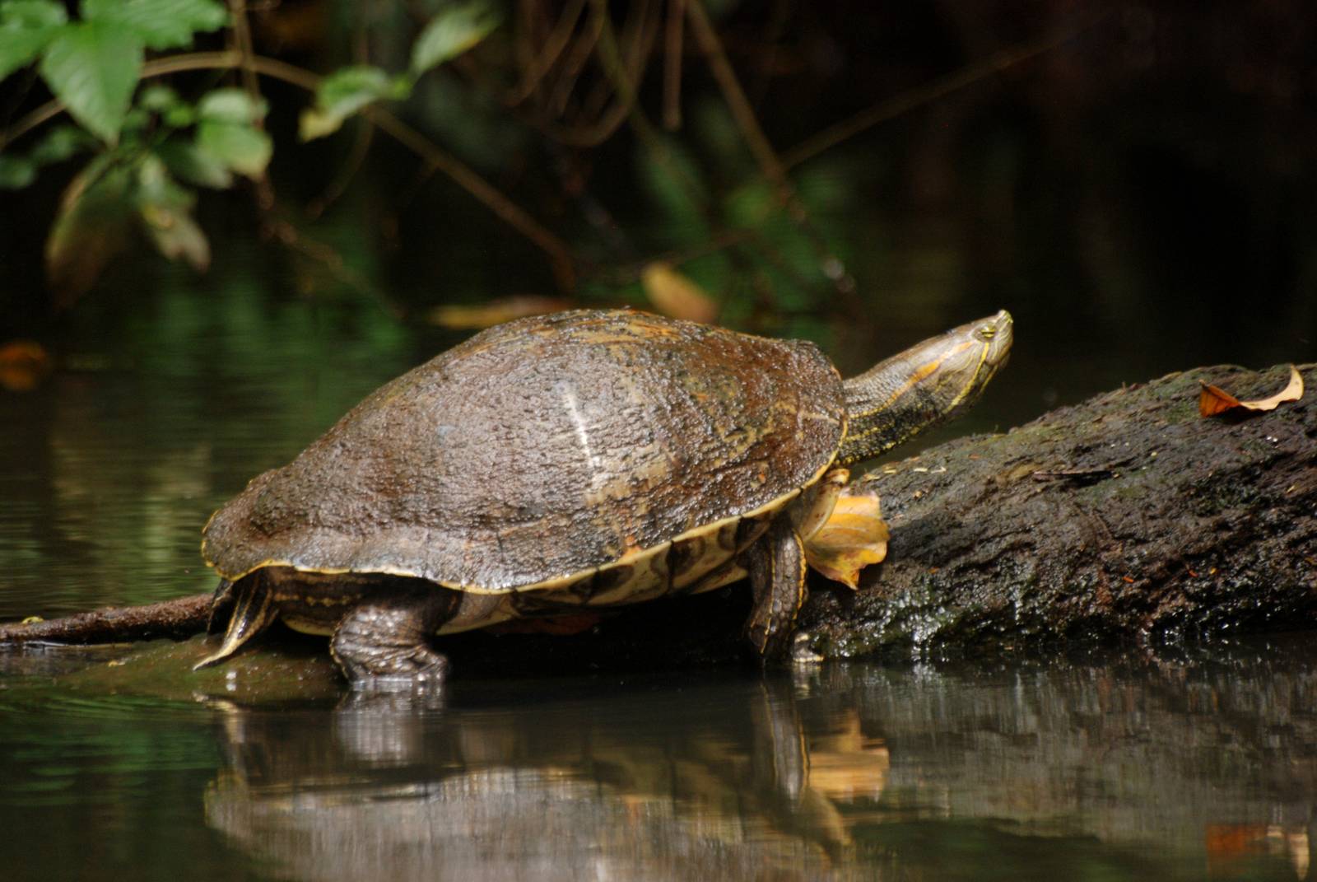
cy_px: 441
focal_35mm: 450
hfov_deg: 4.6
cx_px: 658
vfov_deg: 3.1
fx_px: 16482
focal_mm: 300
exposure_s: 1/160
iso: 400
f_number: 5.6
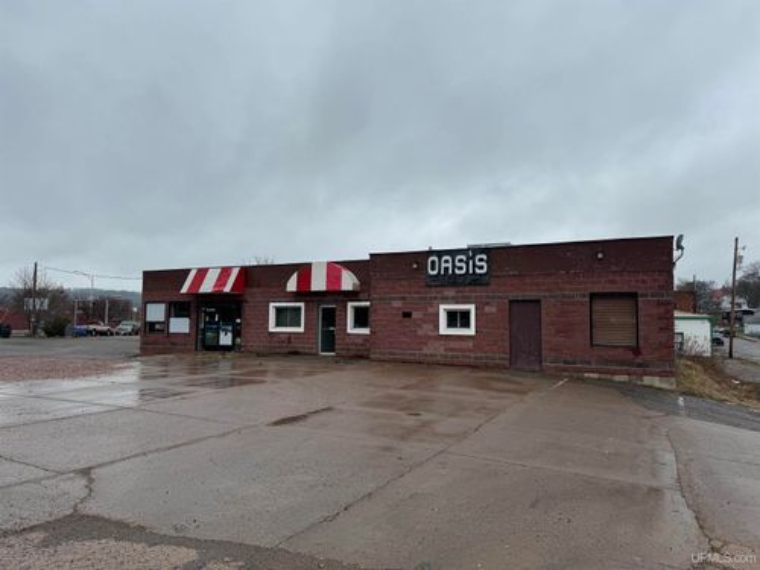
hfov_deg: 71.6
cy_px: 285
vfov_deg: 56.8
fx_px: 527
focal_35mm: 24
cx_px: 380
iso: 80
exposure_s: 1/4950
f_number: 1.78
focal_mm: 6.76
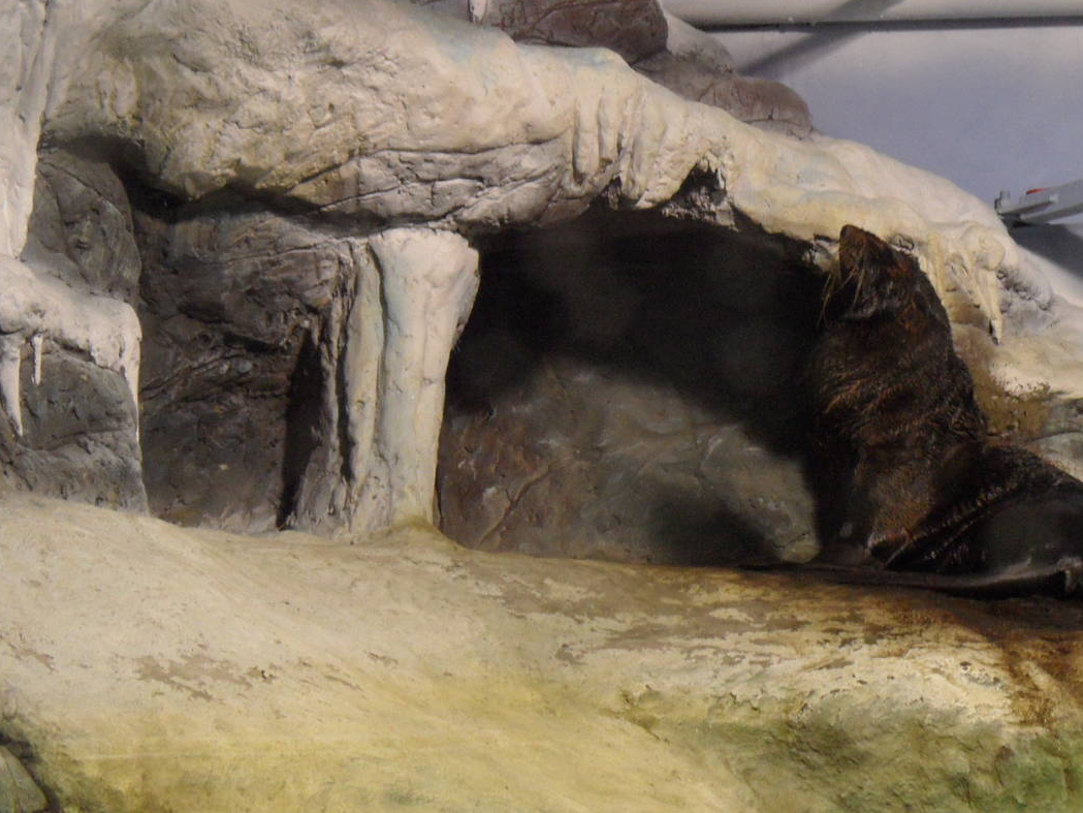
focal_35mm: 61
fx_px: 1909
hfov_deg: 31.5
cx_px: 680
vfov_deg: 24.0
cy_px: 410
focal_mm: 6.5
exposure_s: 1/8
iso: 200
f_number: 3.6
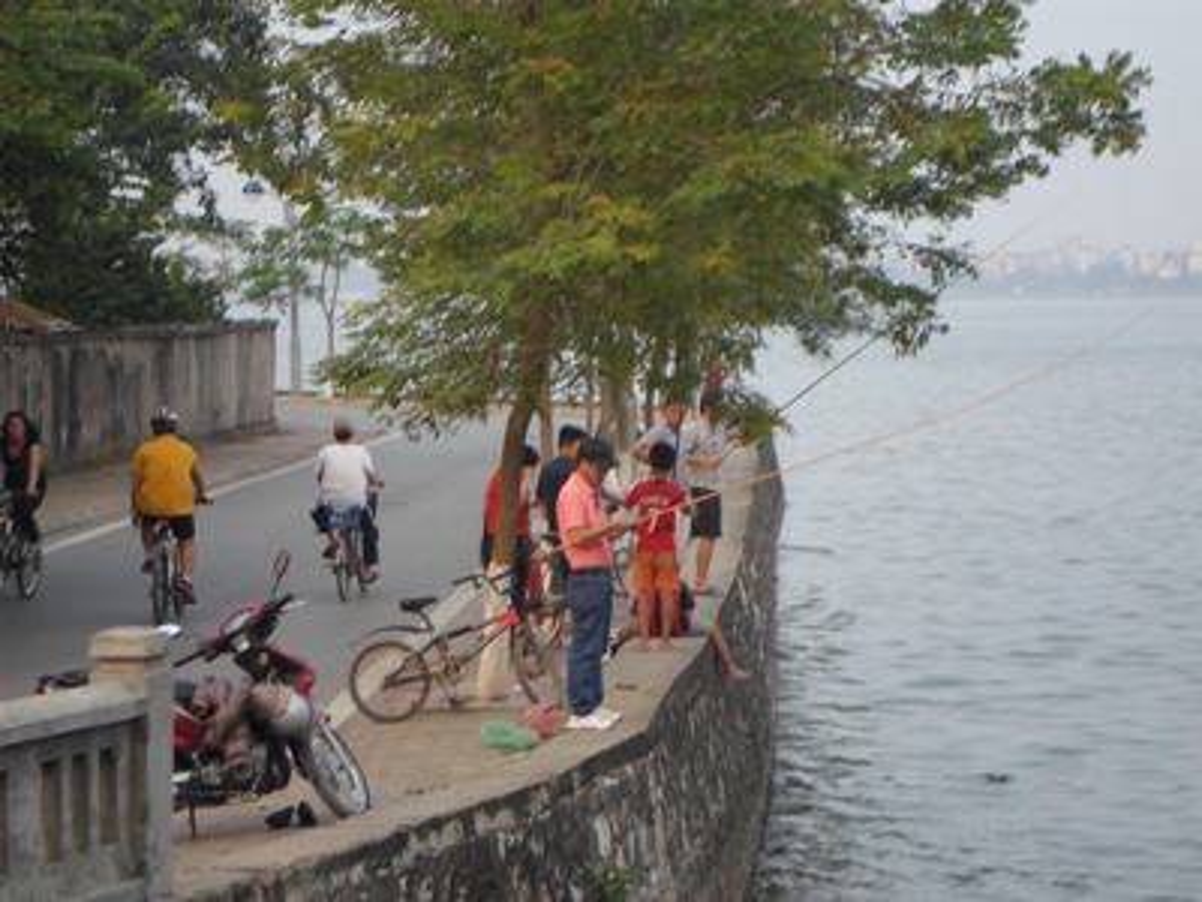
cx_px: 601
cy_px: 451
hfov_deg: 15.8
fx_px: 4340
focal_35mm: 125
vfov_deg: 11.9
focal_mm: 22.5
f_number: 6.3
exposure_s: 1/60
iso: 120
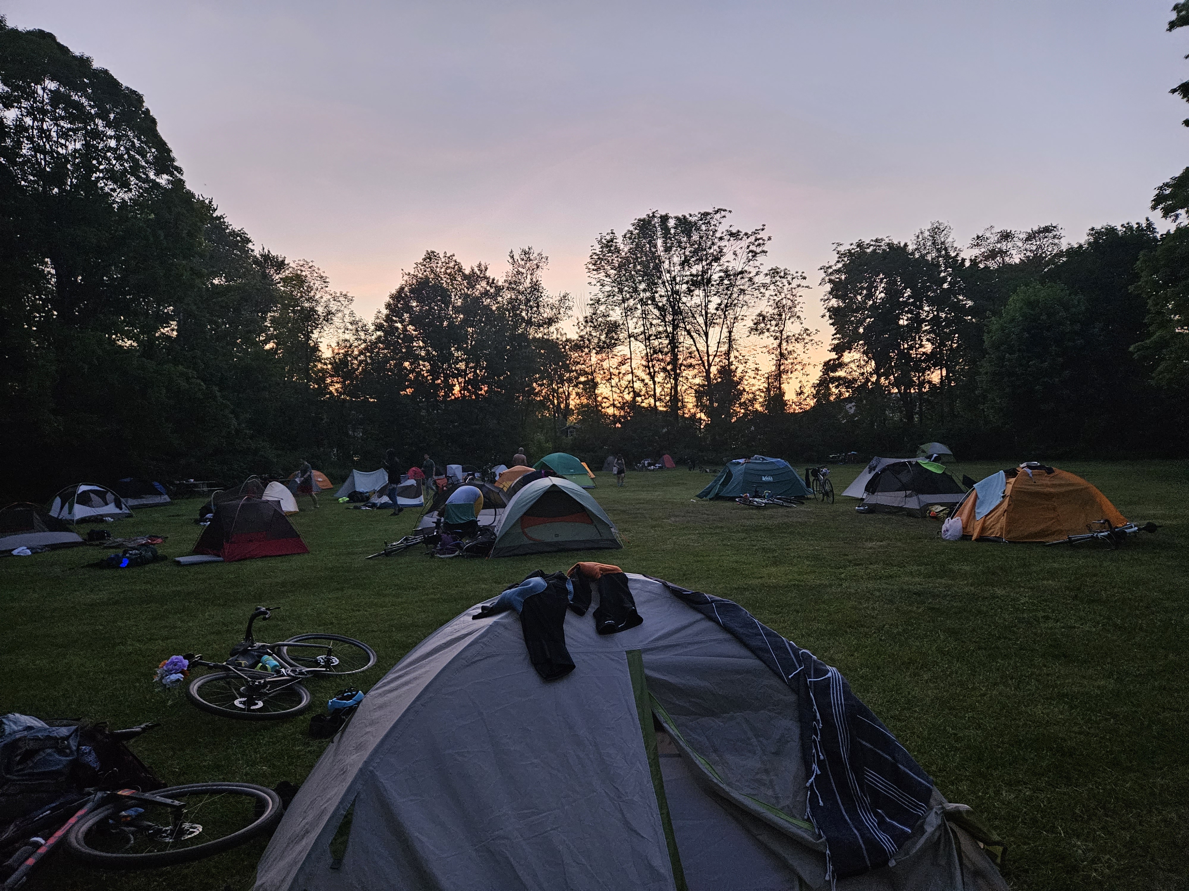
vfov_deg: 58.9
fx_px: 790
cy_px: 446
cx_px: 594
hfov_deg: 73.9
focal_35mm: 23
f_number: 1.8
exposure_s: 1/120
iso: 640
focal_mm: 5.4
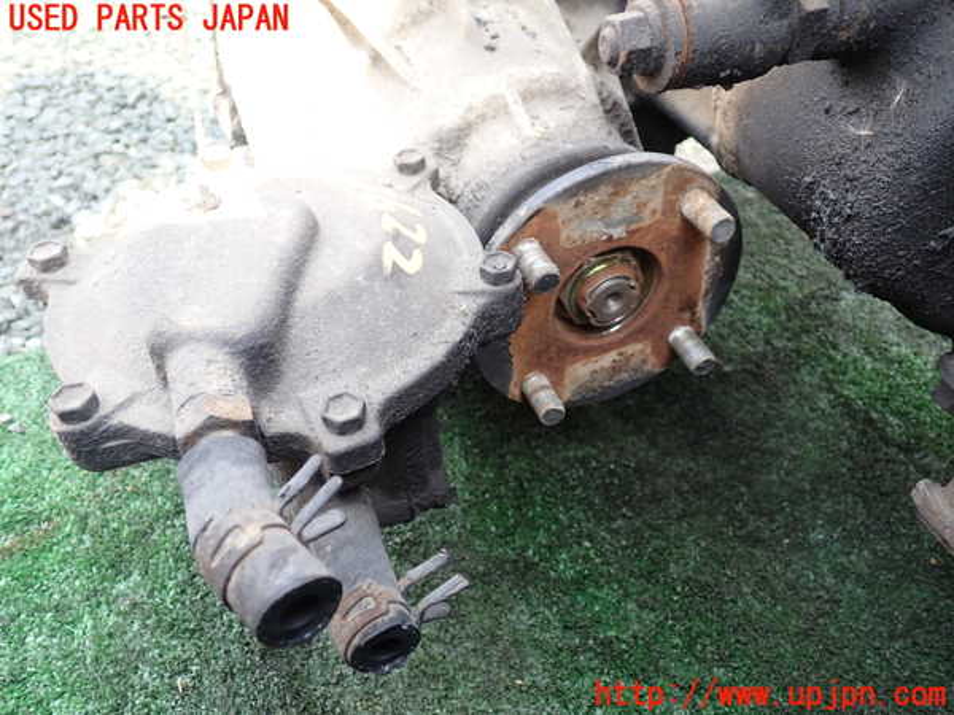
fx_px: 827
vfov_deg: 46.8
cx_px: 477
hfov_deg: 60.0
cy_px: 358
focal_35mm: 30
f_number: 2.3
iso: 100
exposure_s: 1/100
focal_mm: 5.4
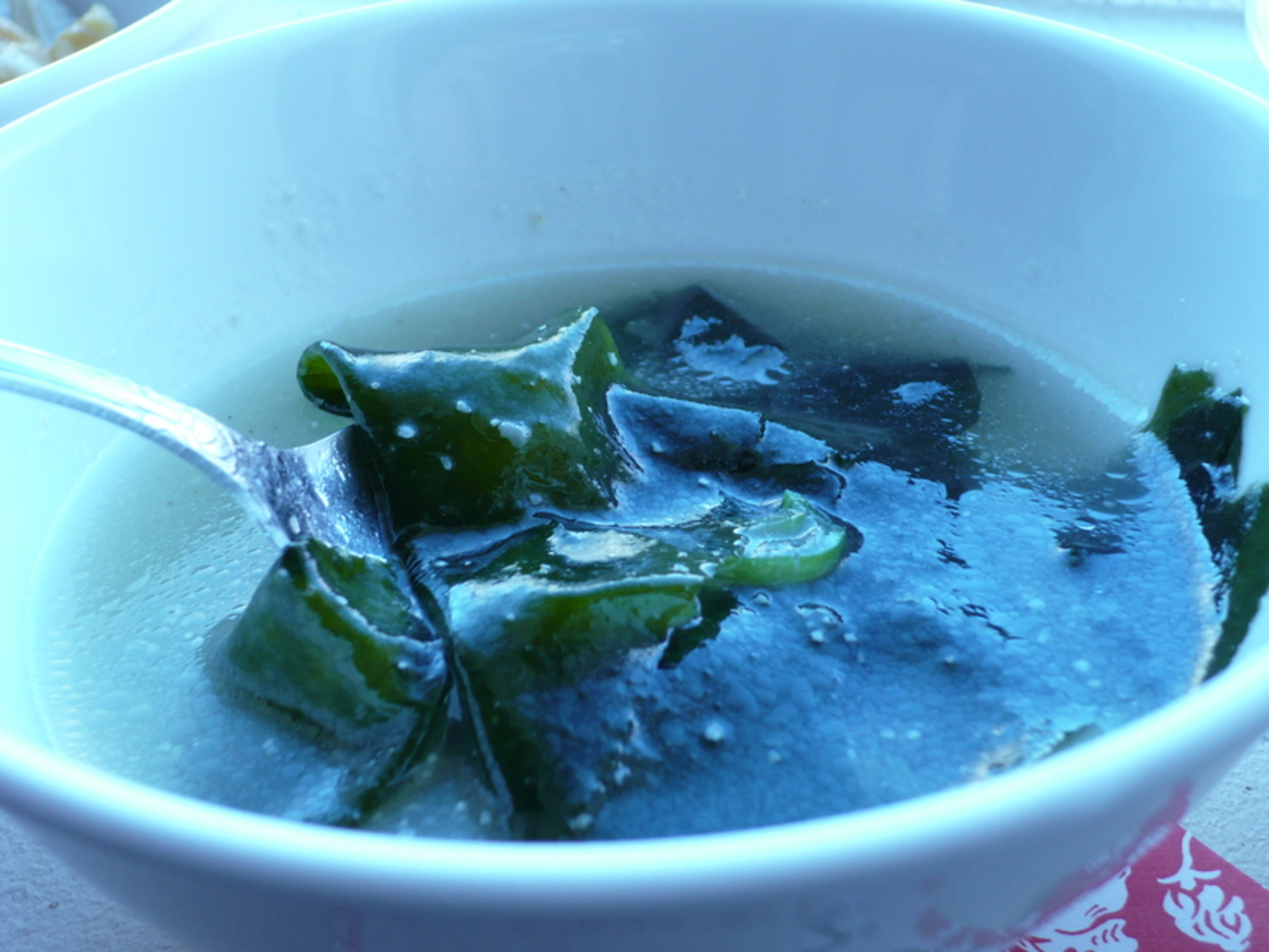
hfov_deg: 34.9
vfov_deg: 26.6
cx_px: 634
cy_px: 476
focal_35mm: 55
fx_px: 2016
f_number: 3.5
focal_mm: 9.1
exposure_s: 1/30
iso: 100
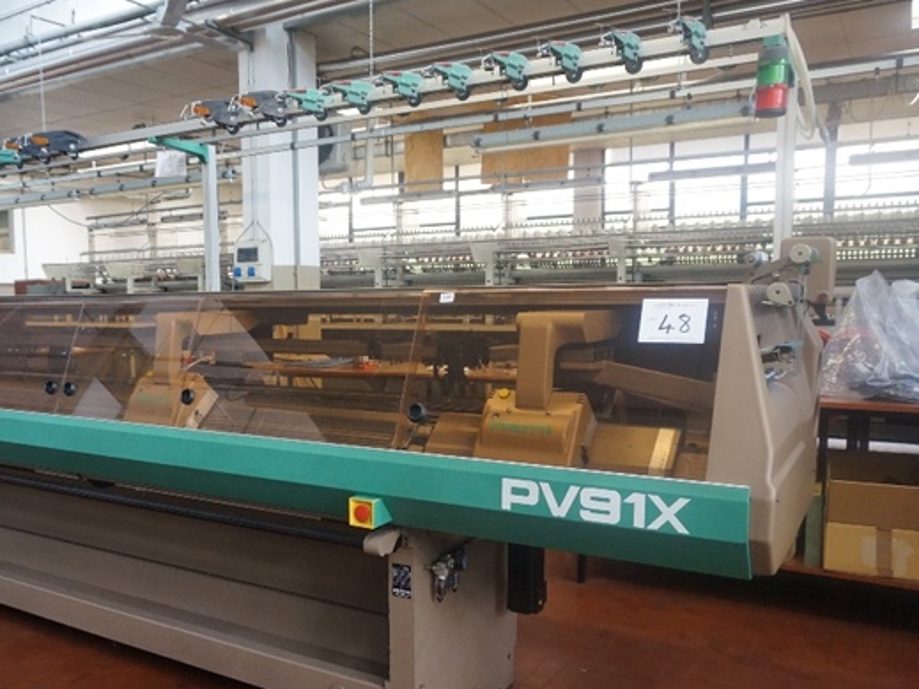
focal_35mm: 32
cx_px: 319
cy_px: 391
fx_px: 849
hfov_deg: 55.8
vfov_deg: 44.0
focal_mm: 16
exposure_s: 1/160
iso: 1600
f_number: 3.5
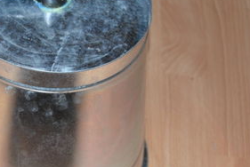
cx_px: 45
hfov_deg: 20.3
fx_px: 689
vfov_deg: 13.8
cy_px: 91
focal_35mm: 99
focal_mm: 29
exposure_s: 1/60
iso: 200
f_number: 4.2
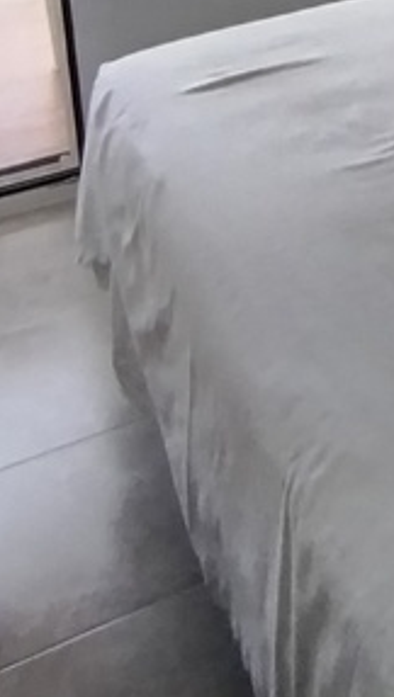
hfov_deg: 17.3
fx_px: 1223
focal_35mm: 66
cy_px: -233
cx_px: 501
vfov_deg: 26.5
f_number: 2.2
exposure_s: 1/157
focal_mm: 1.45
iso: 100
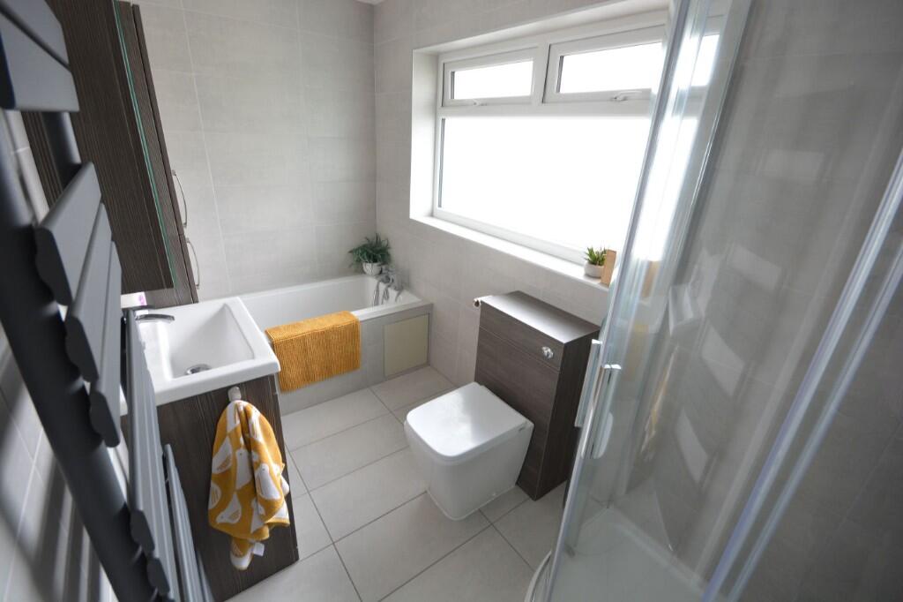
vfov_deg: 77.3
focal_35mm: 15
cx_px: 452
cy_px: 301
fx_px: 376
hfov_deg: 100.4
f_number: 8
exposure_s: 1/13
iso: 400
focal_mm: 10
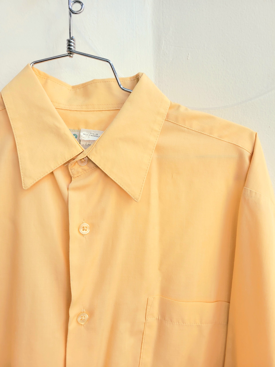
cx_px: 138
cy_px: 184
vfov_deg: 67.3
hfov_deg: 53.1
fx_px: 275
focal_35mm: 26
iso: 64
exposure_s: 1/120
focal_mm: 5.4
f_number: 1.8
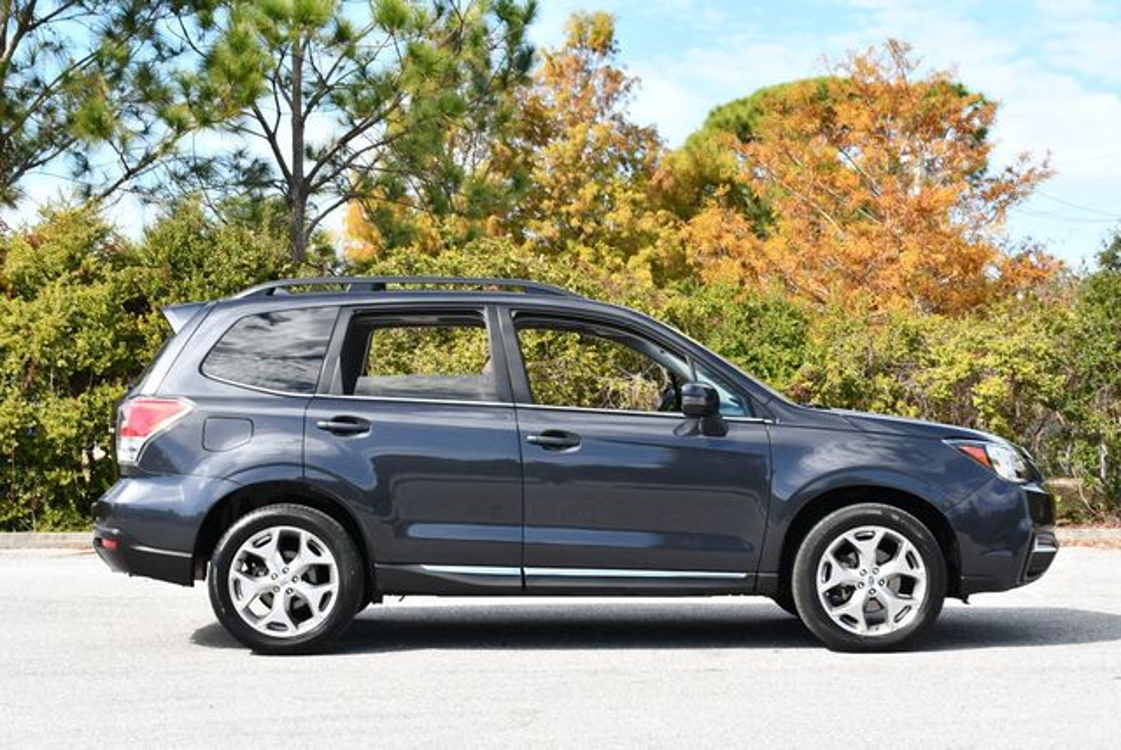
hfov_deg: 29.6
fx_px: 2119
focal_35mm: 68
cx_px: 560
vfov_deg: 20.1
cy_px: 375
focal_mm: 34
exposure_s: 1/250
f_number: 8
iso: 180
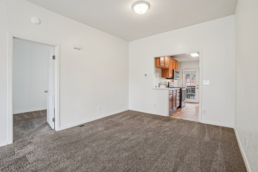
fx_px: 107
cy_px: 86
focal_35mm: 15
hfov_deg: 100.4
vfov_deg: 77.3
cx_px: 129
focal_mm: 10
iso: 400
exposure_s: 1/15
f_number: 8
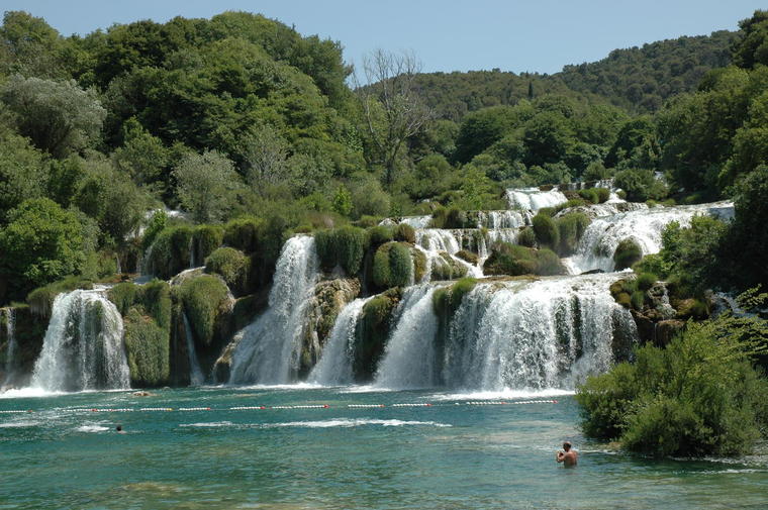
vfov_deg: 20.6
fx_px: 1406
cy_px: 255
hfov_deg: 30.5
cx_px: 384
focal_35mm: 66
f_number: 9
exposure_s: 1/320
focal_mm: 44
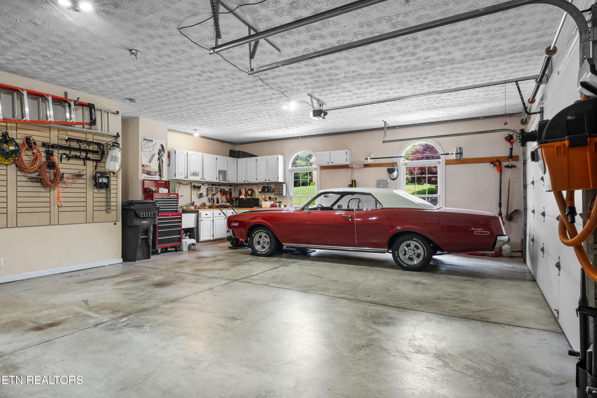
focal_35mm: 20
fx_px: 332
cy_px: 199
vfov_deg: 61.9
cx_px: 298
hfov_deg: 84.0
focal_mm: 20
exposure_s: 1.3
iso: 100
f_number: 9
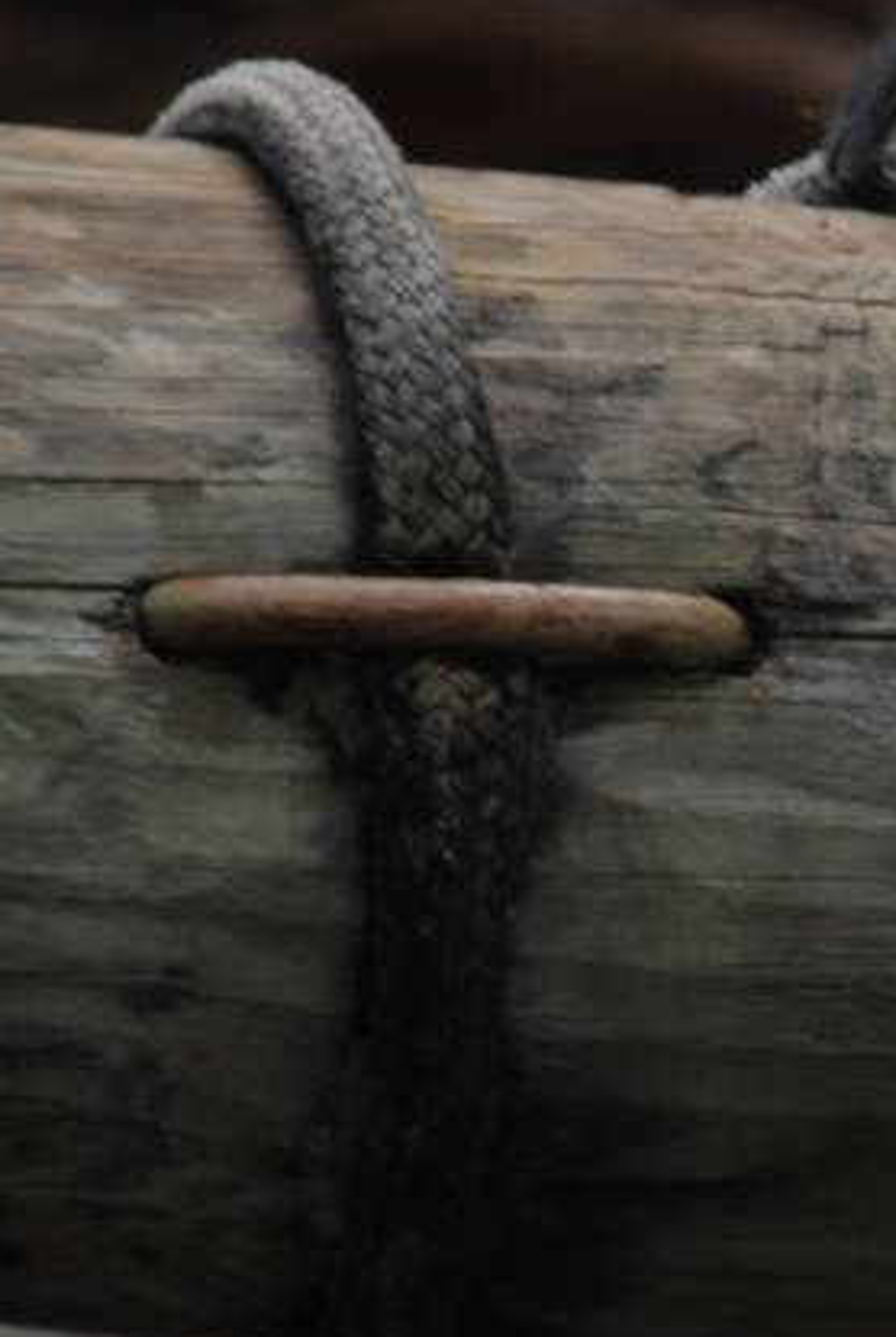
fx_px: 51643
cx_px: 1700
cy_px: 709
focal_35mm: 1388
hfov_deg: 1.0
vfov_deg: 1.5
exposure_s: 1/200
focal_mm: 240
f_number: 7.1
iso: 100
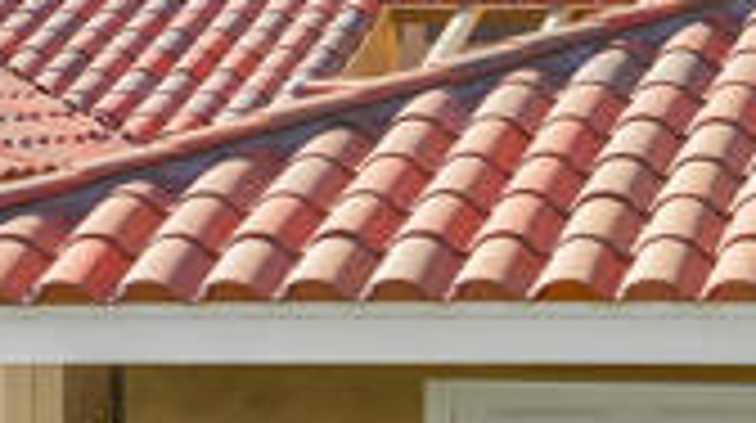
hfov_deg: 11.4
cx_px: 1206
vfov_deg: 6.8
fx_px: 3584
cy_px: 272
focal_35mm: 179
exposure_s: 1/400
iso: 100
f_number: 5.6
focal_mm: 10.26
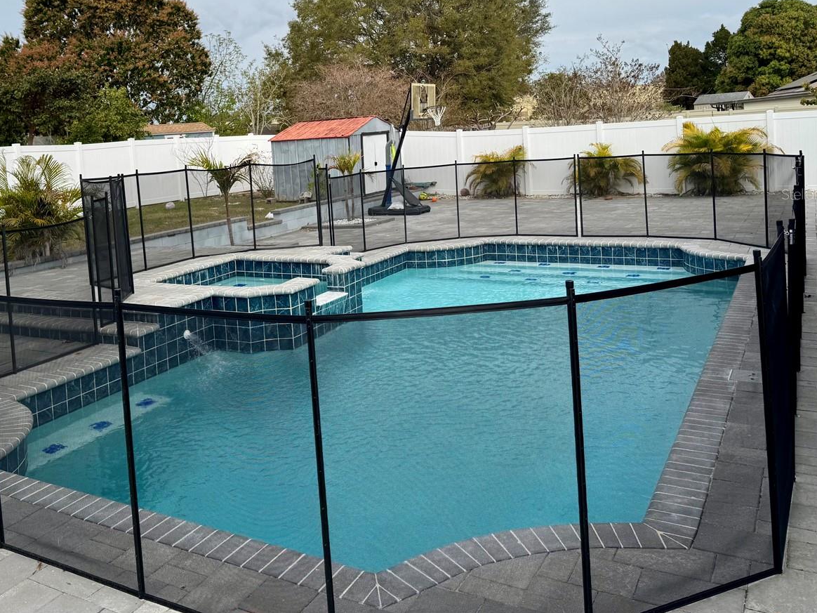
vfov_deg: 42.2
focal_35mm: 33
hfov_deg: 54.5
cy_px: 194
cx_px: 286
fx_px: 779
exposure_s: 1/2959
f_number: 1.78
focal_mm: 6.76
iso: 80
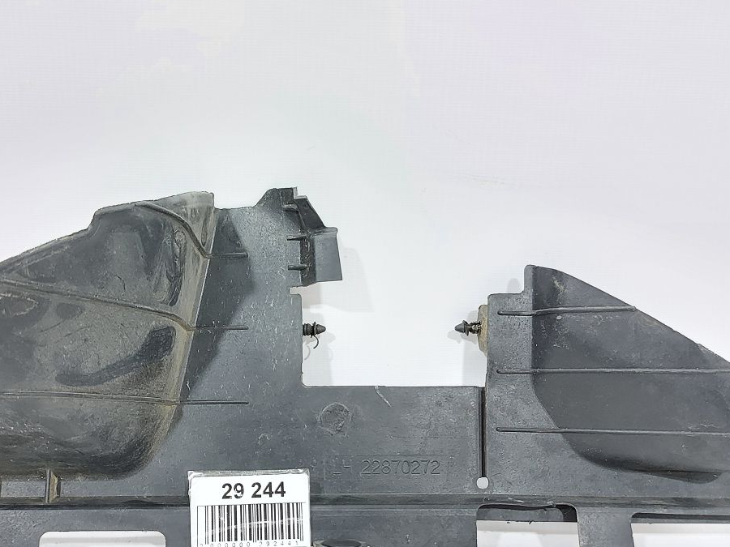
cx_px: 301
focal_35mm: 37
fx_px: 780
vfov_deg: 38.2
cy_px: 363
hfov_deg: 49.9
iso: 200
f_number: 1.8
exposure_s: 1/50
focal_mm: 5.23
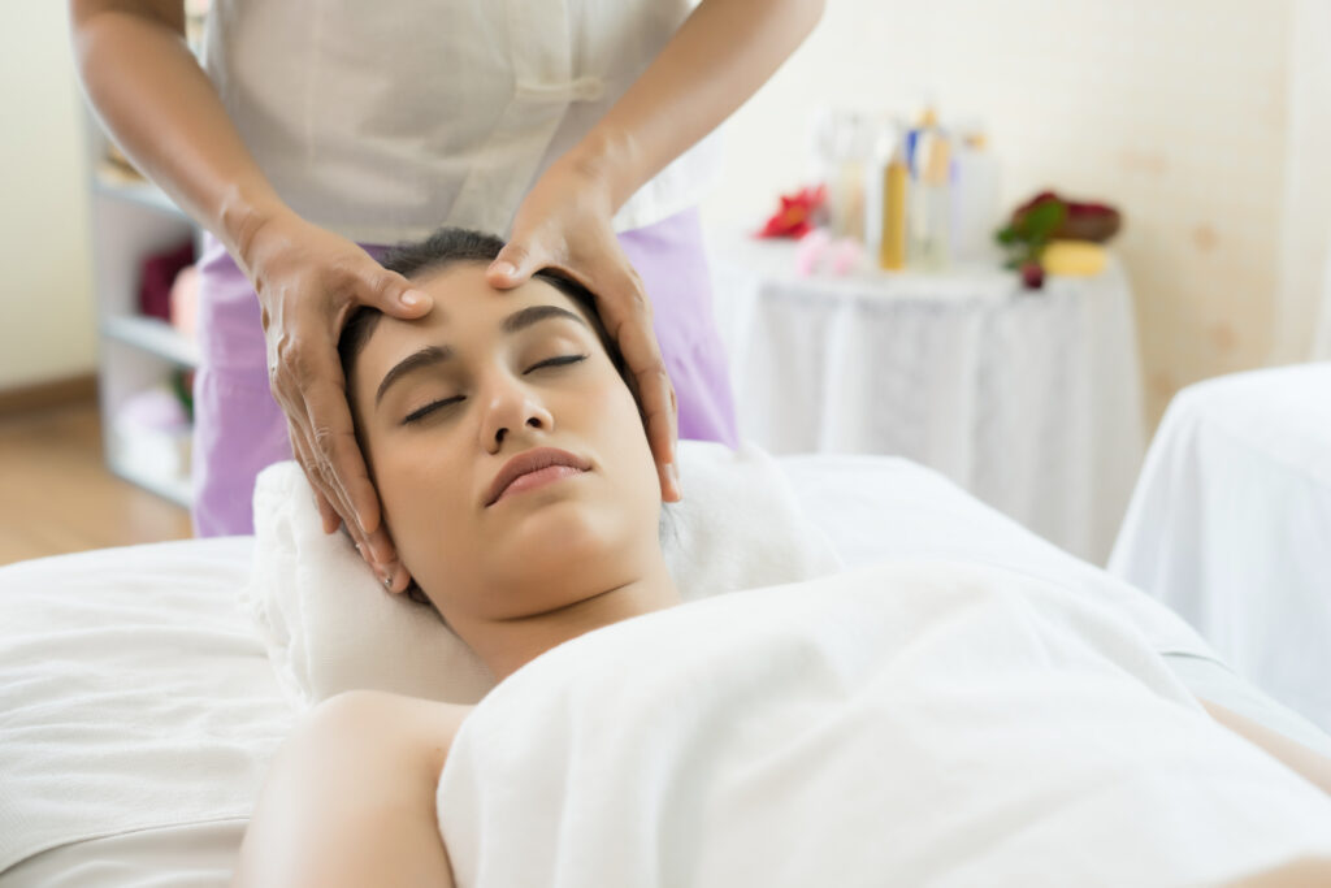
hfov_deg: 39.6
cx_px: 666
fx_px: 1849
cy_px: 444
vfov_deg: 27.0
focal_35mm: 50
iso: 400
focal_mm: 50
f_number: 3.5
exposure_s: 1/160
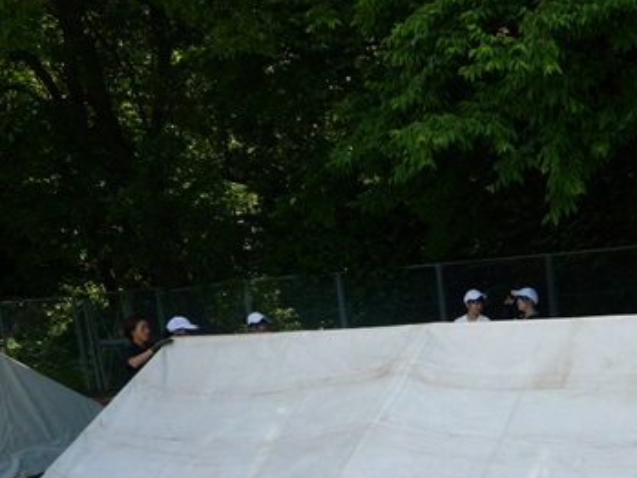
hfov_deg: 41.4
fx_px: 792
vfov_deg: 32.5
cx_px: 533
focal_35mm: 43
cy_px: 400
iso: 100
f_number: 2.8
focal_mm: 4.4
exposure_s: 1/500
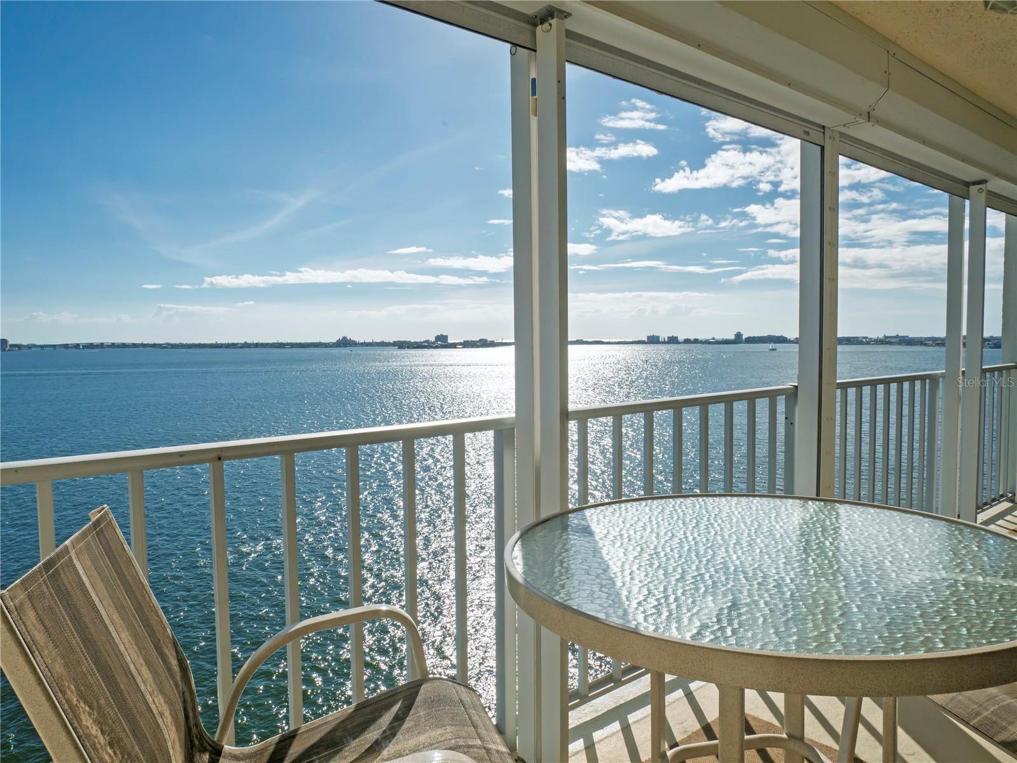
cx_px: 508
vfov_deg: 56.8
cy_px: 382
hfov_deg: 71.6
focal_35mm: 24
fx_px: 705
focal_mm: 12
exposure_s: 1/1000
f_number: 11
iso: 200
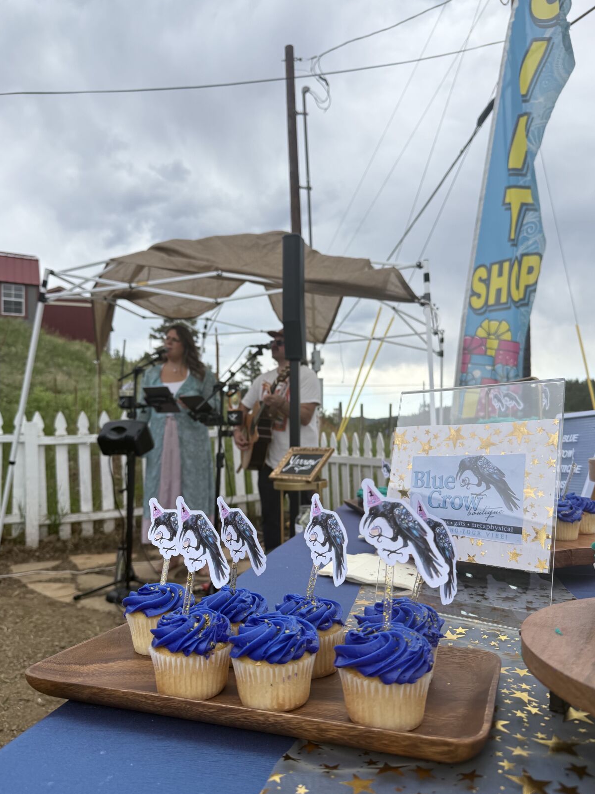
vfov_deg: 69.4
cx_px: 293
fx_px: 573
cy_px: 411
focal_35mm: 25
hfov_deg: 54.9
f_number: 1.78
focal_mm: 6.76
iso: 100
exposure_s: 1/1032
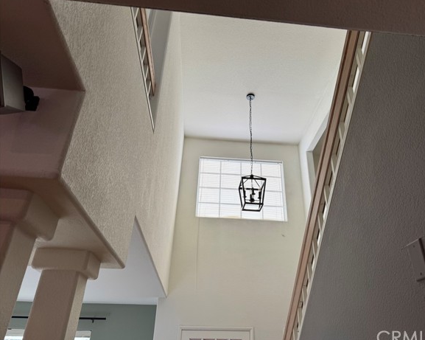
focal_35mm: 26
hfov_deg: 65.9
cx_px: 234
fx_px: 327
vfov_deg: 54.9
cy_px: 171
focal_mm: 6.76
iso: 80
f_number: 1.78
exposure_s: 1/451
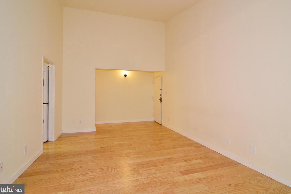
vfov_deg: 70.4
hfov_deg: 93.3
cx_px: 146
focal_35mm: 17
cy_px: 92
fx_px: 137
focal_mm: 16
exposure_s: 1/60
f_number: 5.6
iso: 1600
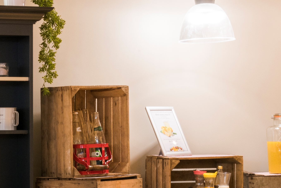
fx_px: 1061
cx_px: 122
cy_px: 173
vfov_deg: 10.0
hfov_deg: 15.1
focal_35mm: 136
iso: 200
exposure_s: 3
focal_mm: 50
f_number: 22
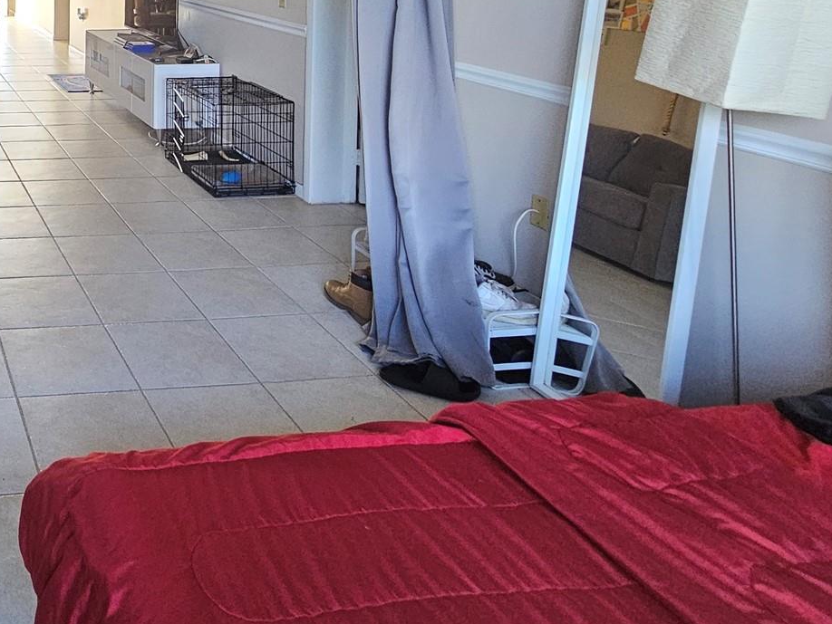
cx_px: -26
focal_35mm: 29
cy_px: -37
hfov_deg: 48.8
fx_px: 697
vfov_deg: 40.4
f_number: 2.2
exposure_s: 1/77
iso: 400
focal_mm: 2.2
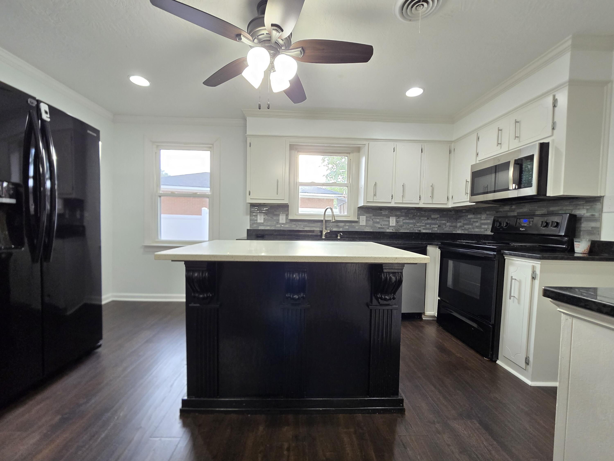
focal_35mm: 13
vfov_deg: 89.9
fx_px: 231
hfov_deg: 106.2
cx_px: 307
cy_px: 230
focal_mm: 2.2
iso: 250
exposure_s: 1/60
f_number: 2.2
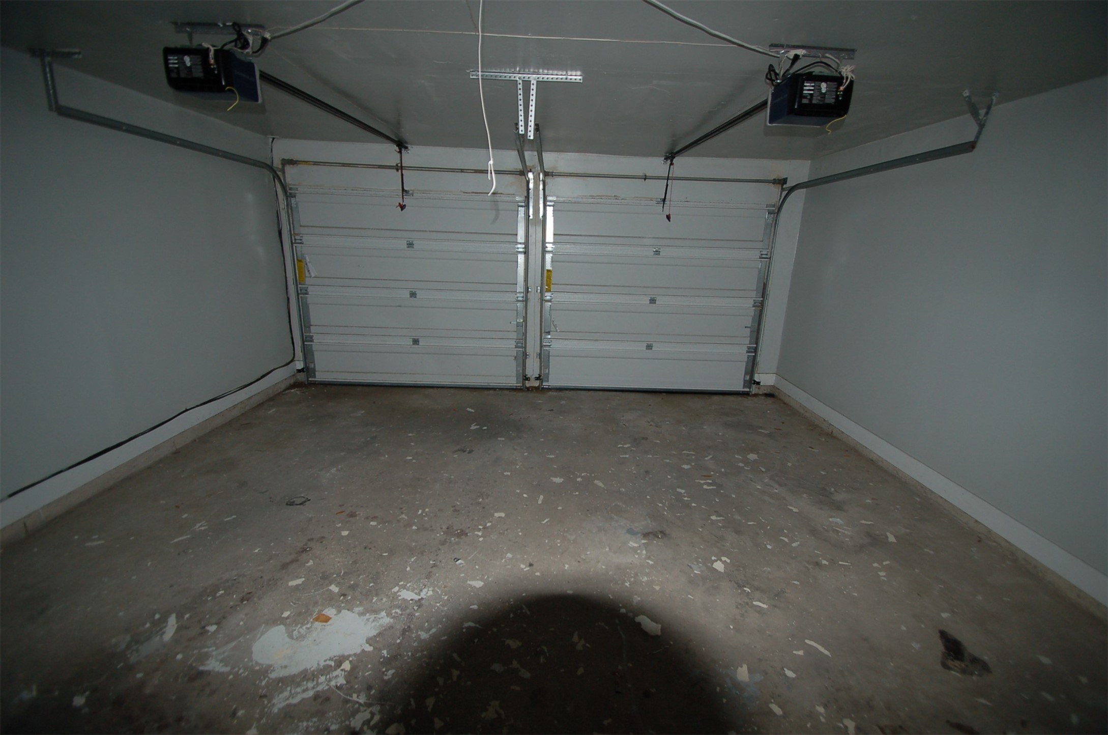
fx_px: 461
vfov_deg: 77.1
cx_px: 554
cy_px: 368
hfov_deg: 100.5
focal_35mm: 15
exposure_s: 1/60
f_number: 3.5
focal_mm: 10
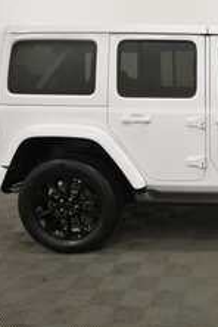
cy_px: 144
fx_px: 409
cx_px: 243
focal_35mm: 45
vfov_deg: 43.5
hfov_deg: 27.2
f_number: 5.3
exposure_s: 1/200
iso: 800
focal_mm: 17
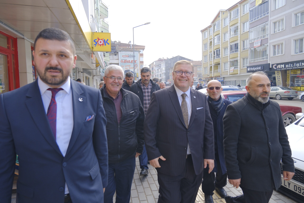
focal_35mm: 23
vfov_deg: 55.1
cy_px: 102
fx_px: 194
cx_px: 152
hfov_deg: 76.1
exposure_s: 1/300
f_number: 4
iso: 320
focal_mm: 15
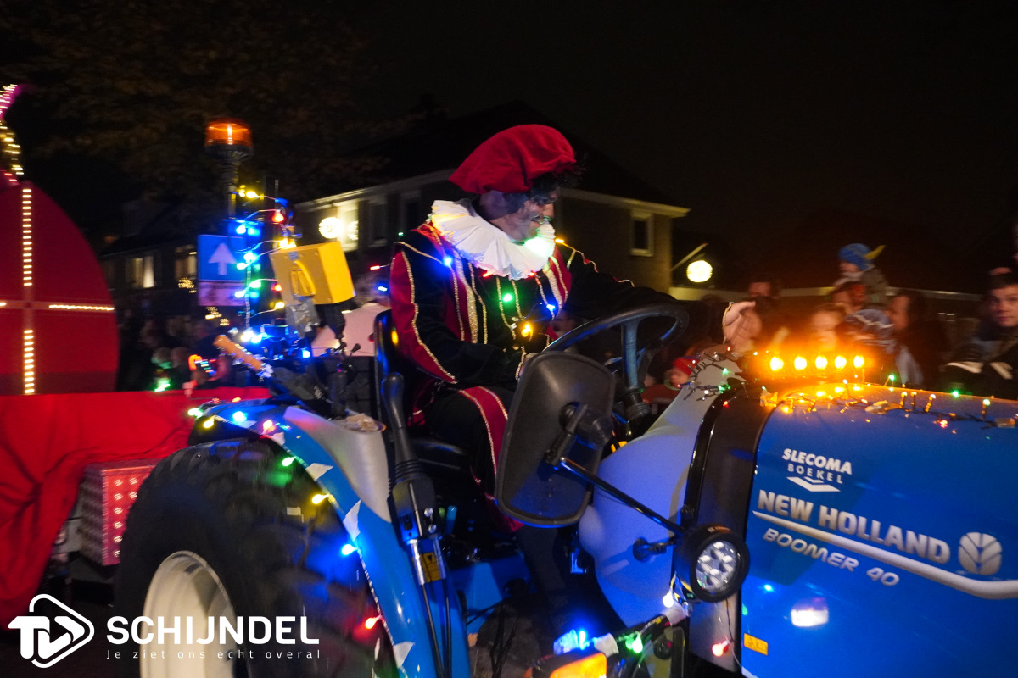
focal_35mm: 30
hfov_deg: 61.9
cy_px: 339
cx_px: 509
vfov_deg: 43.6
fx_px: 848
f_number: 4
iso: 6400
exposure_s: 1/30
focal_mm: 20
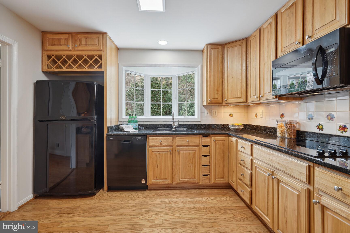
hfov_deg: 93.3
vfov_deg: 70.4
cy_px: 116
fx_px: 165
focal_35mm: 17
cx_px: 175
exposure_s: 1/8
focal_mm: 17
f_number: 8
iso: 200
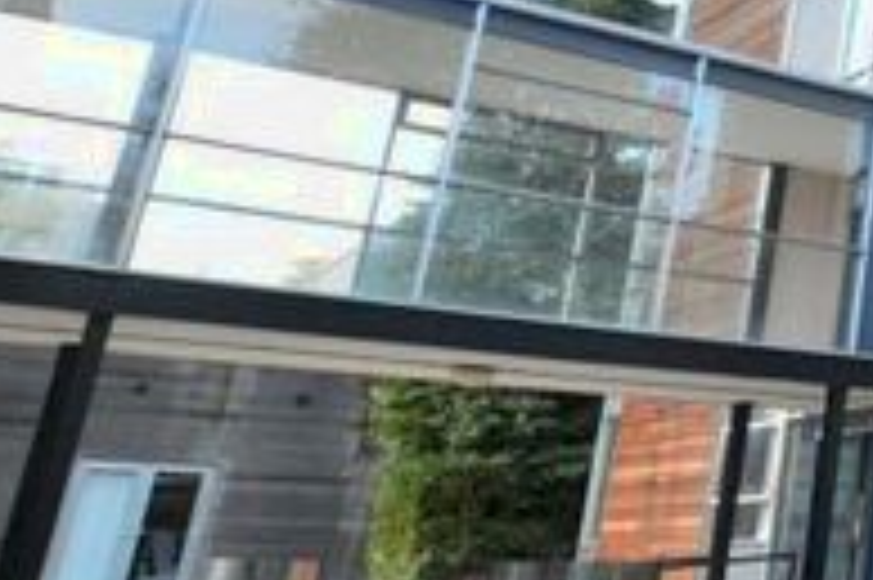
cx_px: 1476
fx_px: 1308
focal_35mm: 54
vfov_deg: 24.5
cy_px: 85
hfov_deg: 23.7
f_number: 9
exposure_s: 1/320
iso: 3200
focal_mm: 10
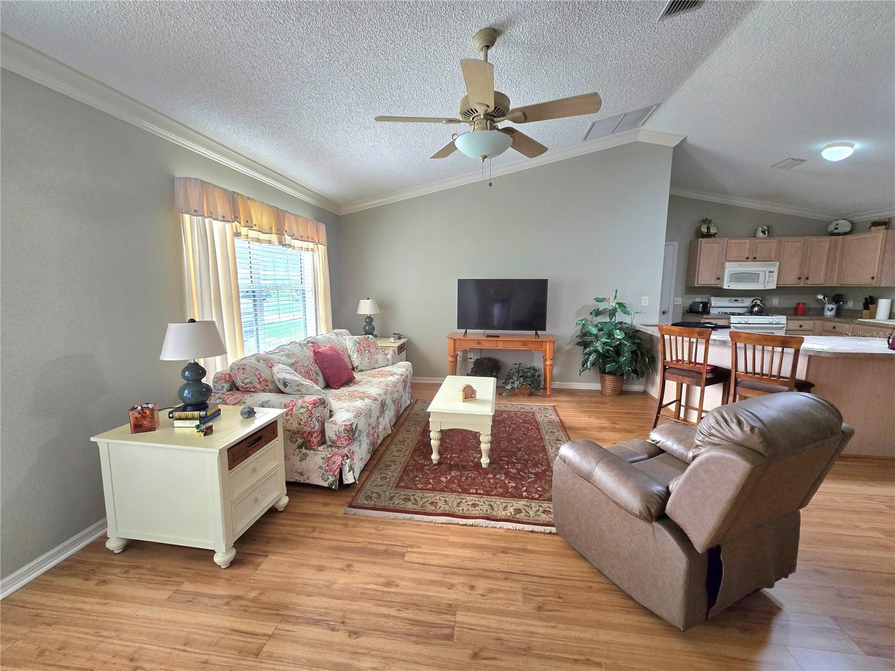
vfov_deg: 89.9
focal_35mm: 13
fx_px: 336
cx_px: 448
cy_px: 336
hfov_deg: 106.2
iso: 250
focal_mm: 2.2
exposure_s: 1/60.2
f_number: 2.2
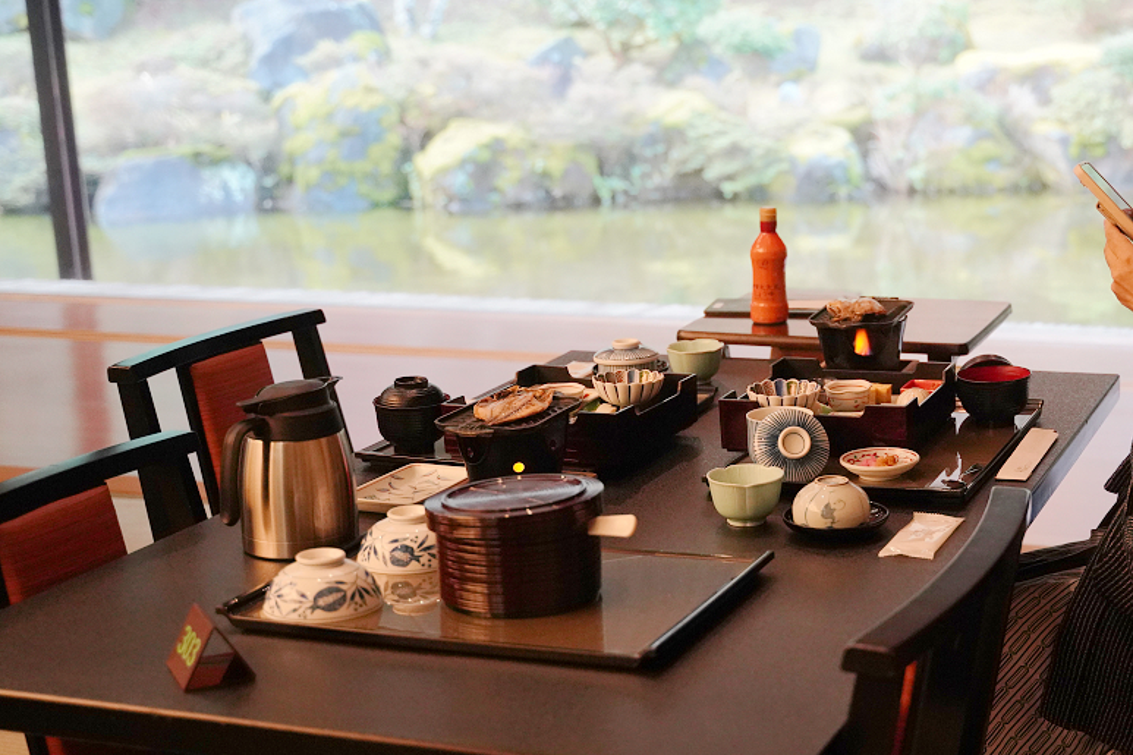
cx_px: 808
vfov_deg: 23.0
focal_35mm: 59
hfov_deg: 33.5
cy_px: 413
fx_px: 1856
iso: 4000
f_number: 2.8
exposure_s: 1/160
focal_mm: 38
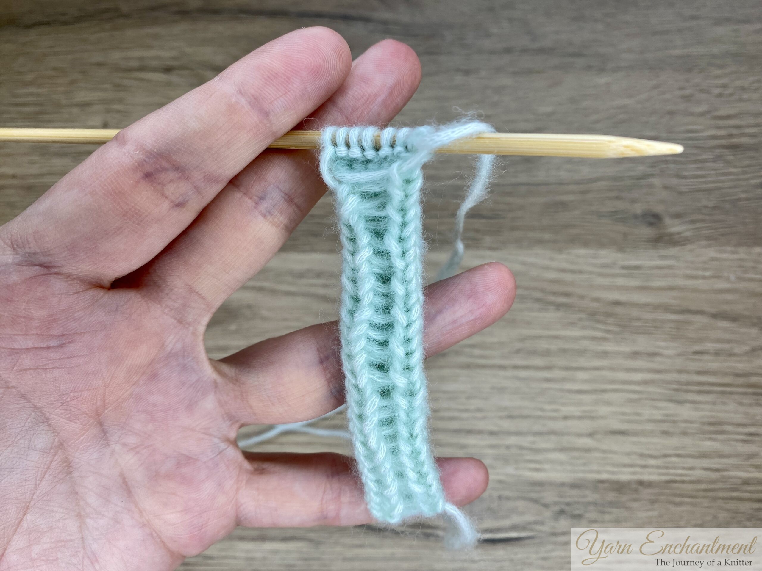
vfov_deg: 54.9
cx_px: 381
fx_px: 550
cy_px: 286
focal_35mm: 25
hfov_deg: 69.4
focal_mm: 4.25
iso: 32
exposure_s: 1/119
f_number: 1.8
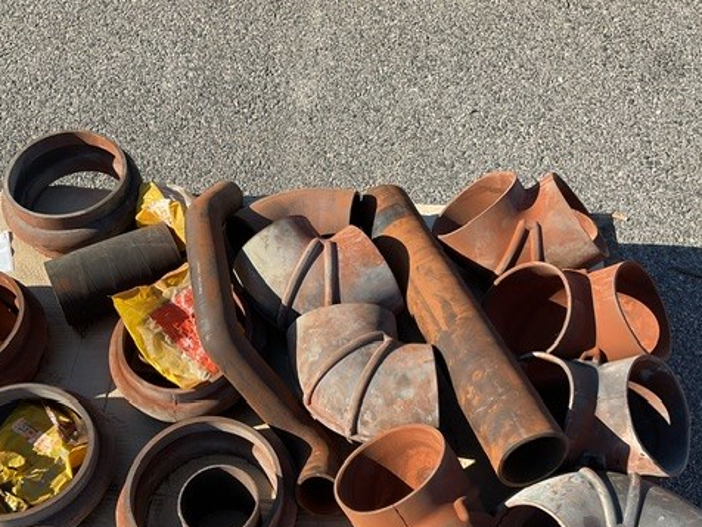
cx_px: 311
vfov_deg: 36.5
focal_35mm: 39
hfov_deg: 47.8
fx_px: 791
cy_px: 342
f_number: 1.8
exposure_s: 1/770
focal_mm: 3
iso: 16
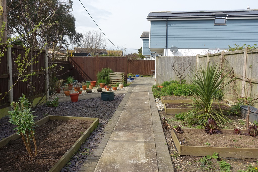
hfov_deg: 65.5
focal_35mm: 28
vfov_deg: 46.4
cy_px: 86
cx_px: 129
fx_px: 201
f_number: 5.6
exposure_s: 1/400
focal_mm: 10.15
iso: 125
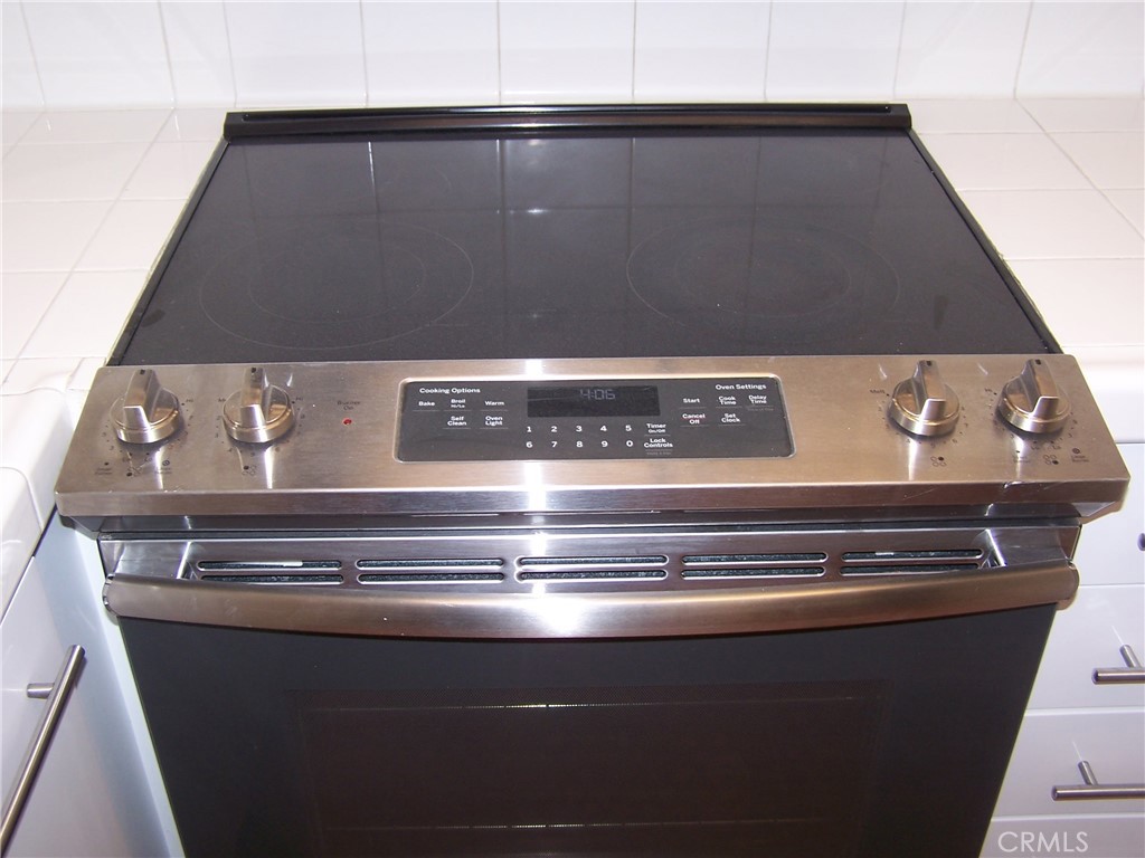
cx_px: 572
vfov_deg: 37.7
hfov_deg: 49.0
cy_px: 429
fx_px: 1257
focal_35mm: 38
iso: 80
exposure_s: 1/60
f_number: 2.8
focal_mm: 6.3
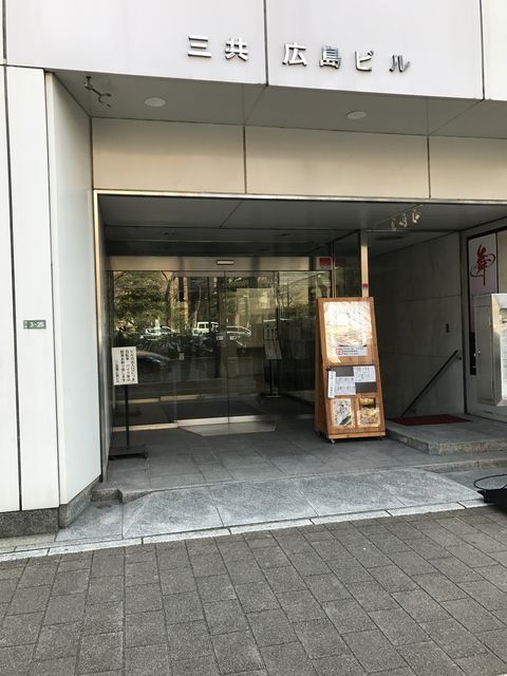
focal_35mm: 28
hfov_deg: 49.7
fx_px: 547
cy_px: 338
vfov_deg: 63.4
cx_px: 254
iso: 20
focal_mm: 3.99
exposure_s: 1/233
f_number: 1.8
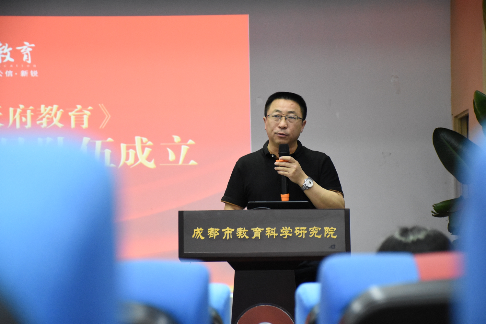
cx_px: 243
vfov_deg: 12.2
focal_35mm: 112
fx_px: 1519
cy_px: 162
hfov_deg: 18.2
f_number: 5
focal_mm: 75
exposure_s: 1/125
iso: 5000
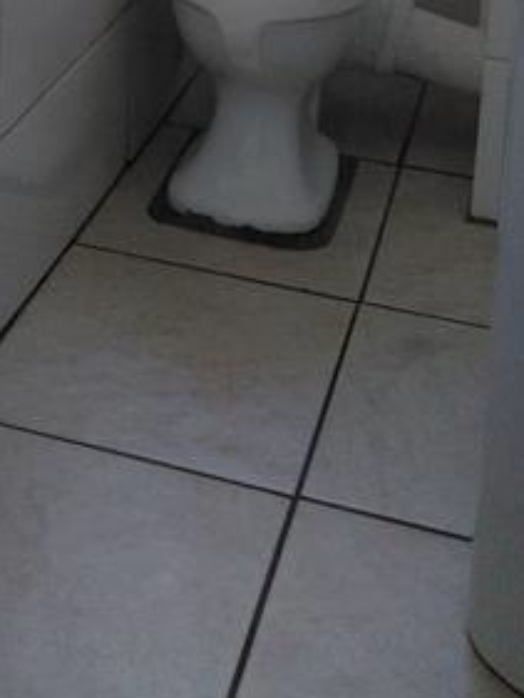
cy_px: -201
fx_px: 1492
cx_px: 107
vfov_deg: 23.4
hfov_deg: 19.7
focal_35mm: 74
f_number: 2.2
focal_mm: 3.46
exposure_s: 1/50
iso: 119
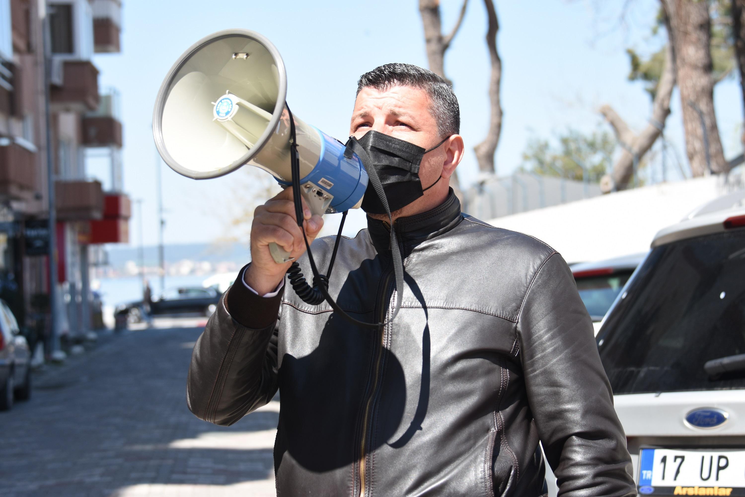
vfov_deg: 14.7
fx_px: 1924
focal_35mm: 93
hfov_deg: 21.9
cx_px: 372
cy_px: 248
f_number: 5
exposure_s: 1/640
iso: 200
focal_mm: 62
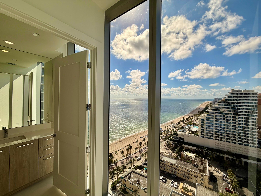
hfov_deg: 102.1
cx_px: 130
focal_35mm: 14
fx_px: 106
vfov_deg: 85.7
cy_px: 98
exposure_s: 1/770
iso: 20
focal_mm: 2.22
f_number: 2.2
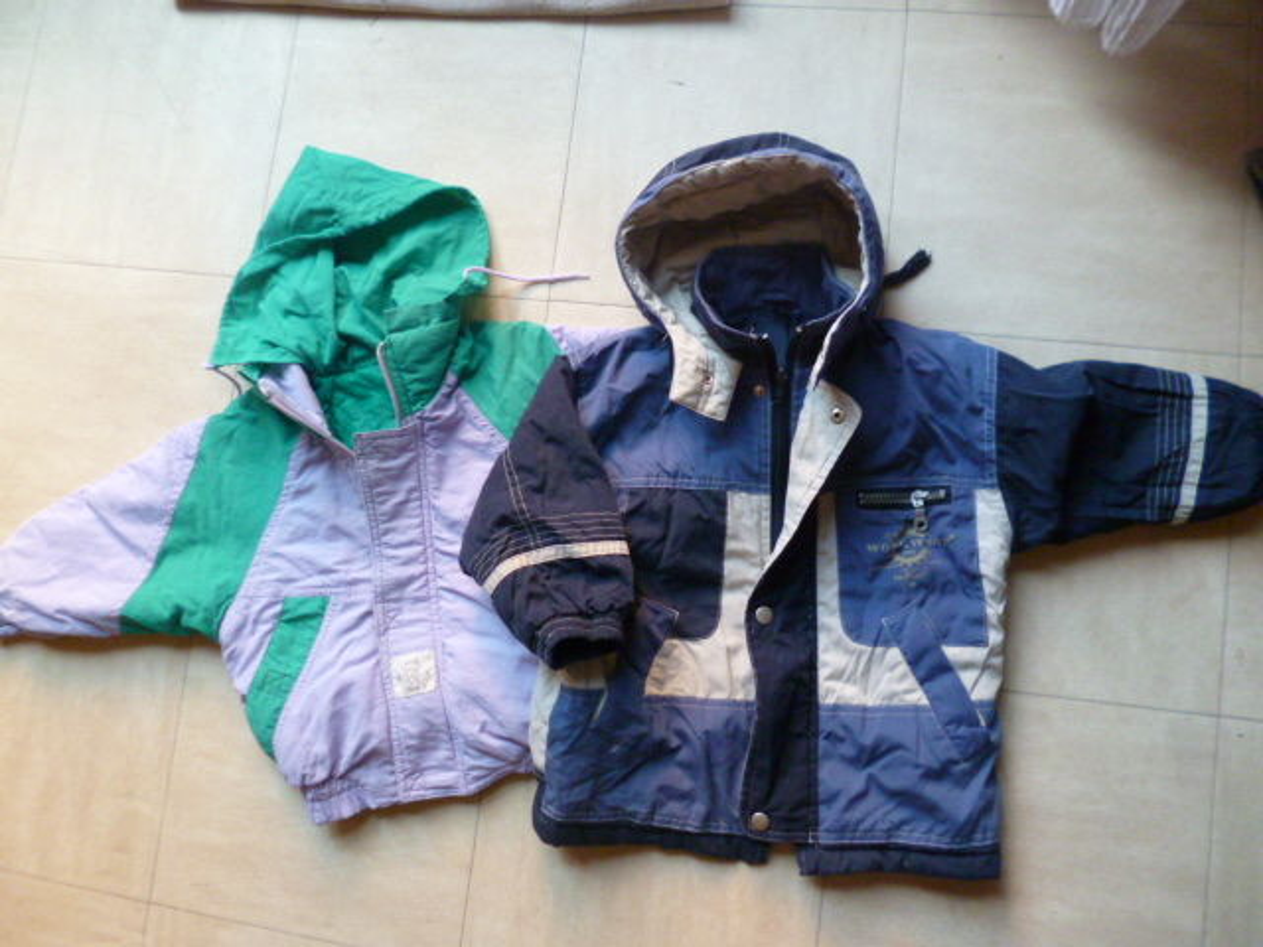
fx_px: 876
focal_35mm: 24
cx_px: 632
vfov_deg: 56.8
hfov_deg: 71.6
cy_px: 474
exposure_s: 1/50
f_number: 2.5
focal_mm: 4.3
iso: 400
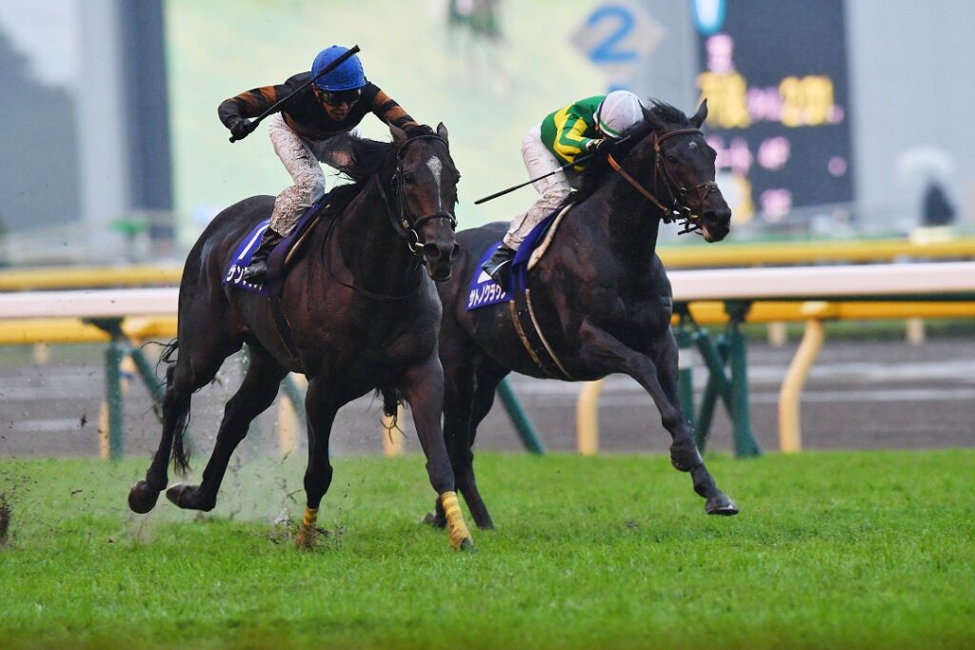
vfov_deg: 2.3
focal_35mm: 600
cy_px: 325
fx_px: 16251
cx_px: 488
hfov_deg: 3.4
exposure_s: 1/800
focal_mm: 400
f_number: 4.5
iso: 1000
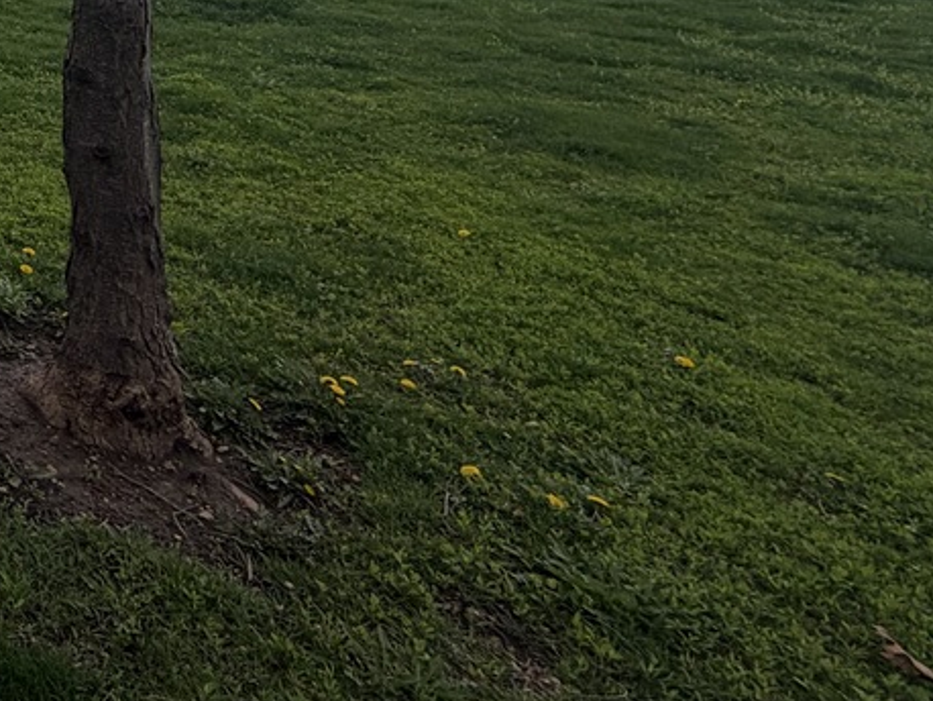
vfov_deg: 26.8
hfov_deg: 28.5
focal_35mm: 44
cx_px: -454
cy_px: -253
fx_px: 1187
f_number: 2.2
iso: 20
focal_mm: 2.22
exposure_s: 1/1050
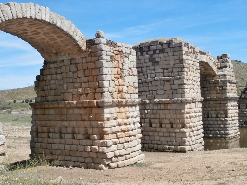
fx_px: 335
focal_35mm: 47
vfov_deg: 30.9
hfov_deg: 40.4
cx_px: 124
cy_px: 92
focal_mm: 8.29
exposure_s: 1/640
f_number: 4.2
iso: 100
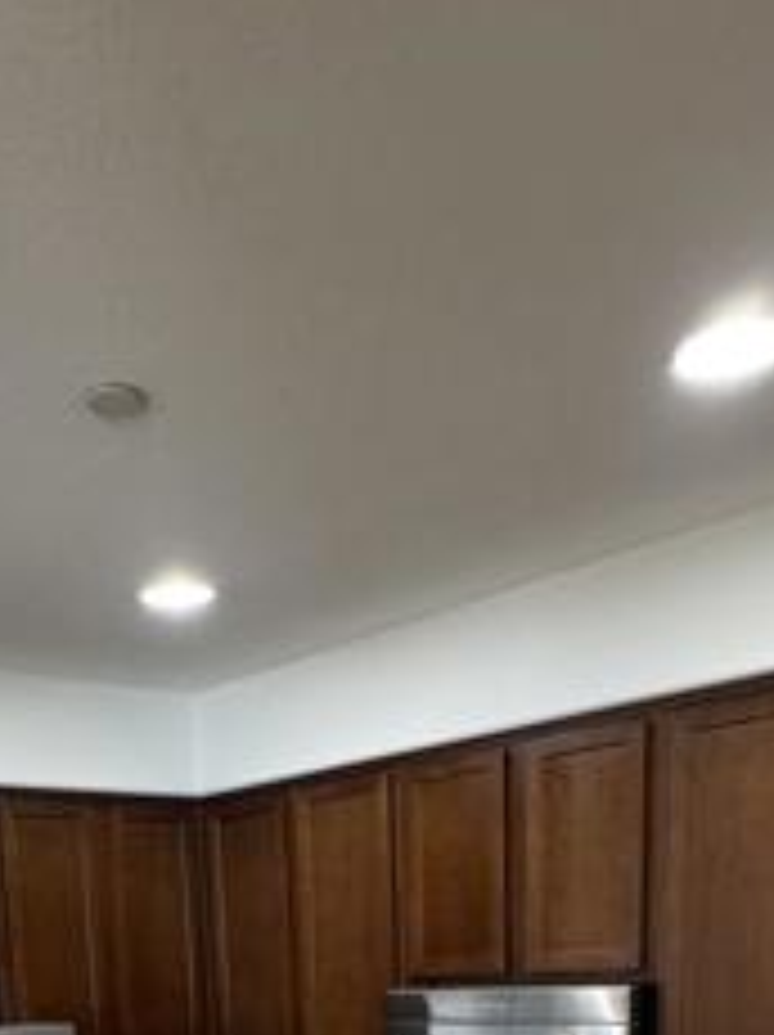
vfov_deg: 37.4
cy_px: 1215
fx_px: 1165
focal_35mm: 39
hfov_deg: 36.3
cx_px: 243
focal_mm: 2.22
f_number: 2.2
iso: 200
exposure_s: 1/60
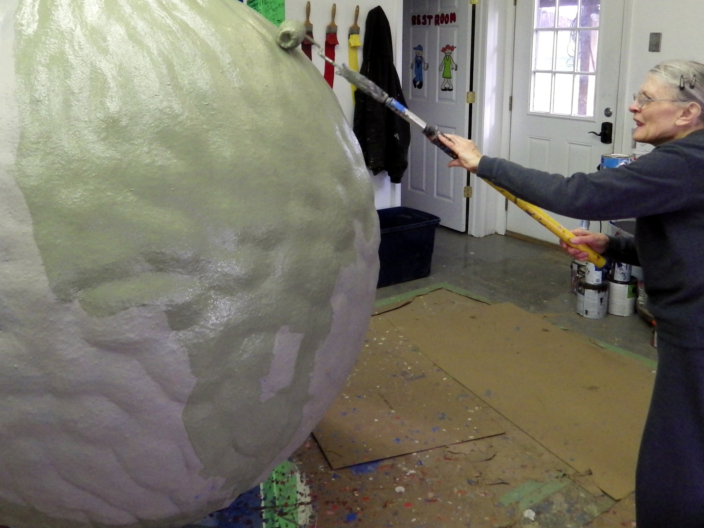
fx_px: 651
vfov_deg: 43.6
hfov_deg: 56.8
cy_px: 181
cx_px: 355
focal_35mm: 32
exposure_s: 1/100
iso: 250
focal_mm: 4
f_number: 3.1
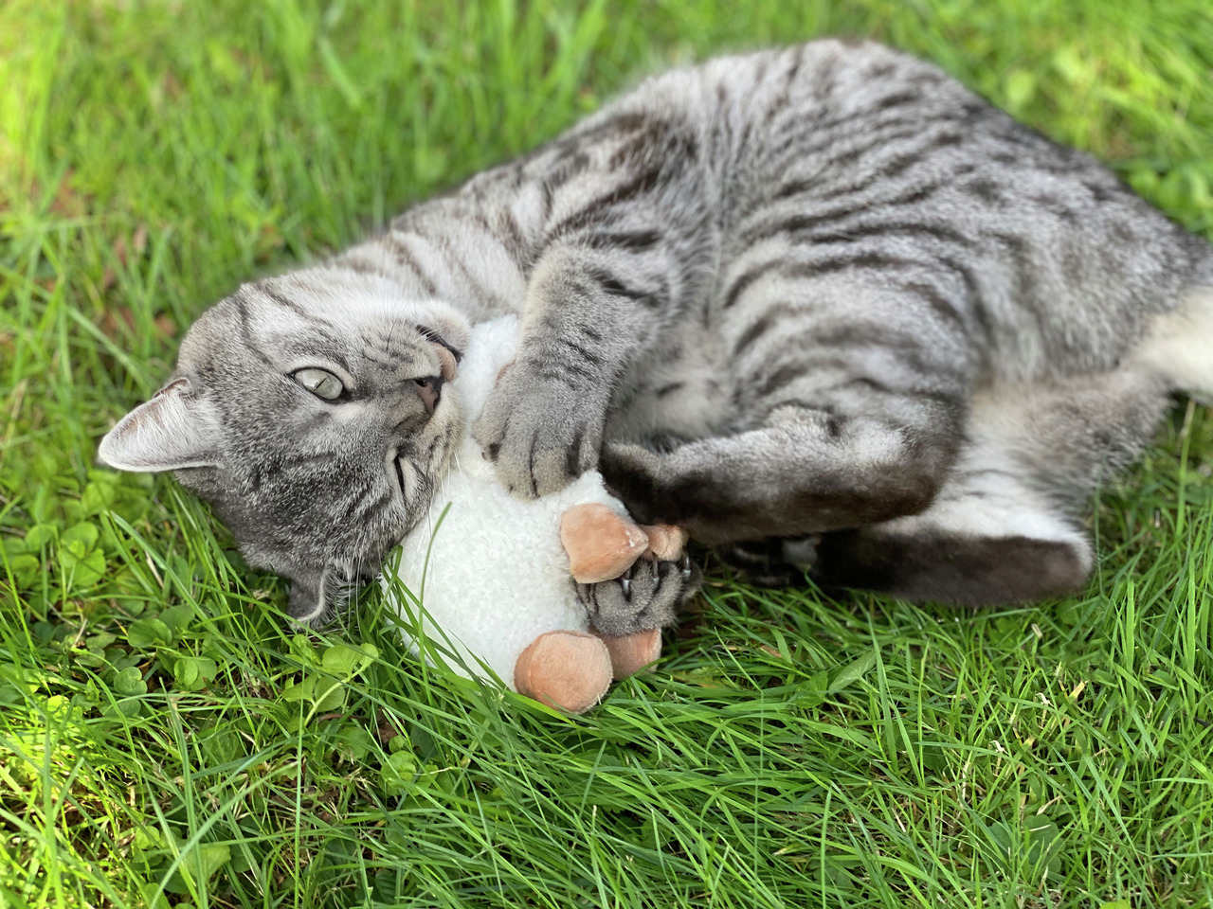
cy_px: 454
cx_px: 606
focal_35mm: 52
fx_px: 1822
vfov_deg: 28.0
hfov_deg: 36.8
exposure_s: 1/122
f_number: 2
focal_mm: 6
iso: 40
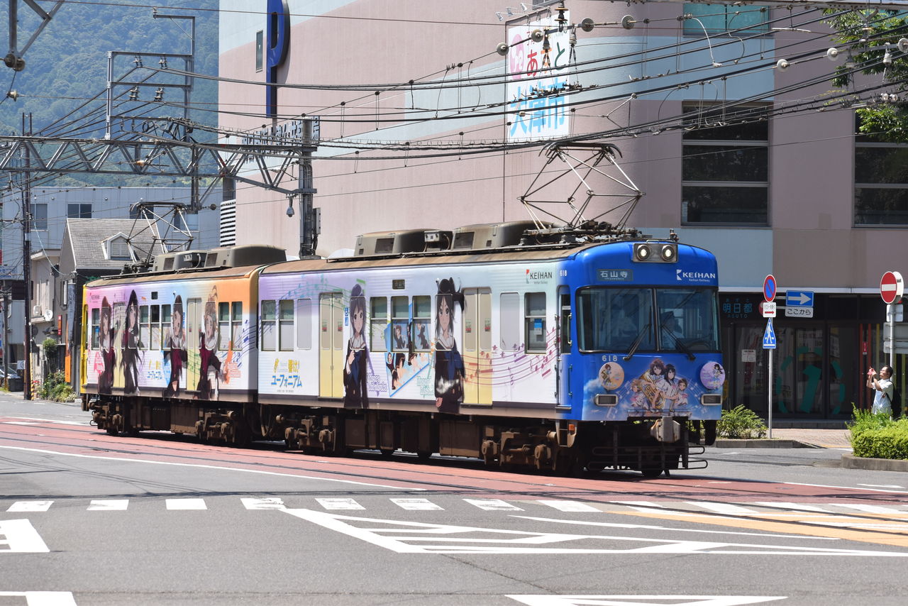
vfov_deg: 9.9
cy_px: 303
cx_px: 454
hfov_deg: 14.9
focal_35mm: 138
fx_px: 3481
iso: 200
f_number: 9
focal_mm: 92
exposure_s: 1/320
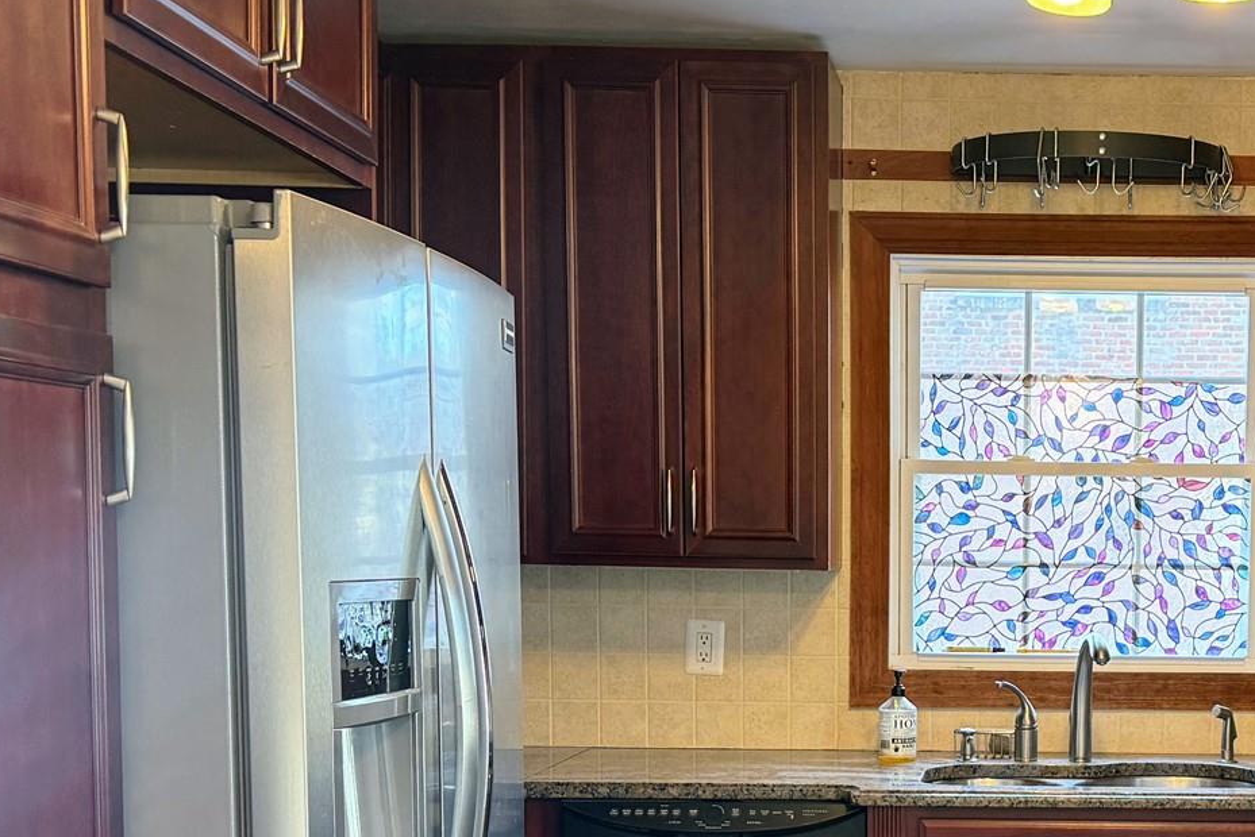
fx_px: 1918
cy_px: 707
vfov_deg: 24.1
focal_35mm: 55
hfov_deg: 34.8
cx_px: 1046
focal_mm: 6.76
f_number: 1.78
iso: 160
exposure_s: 1/60
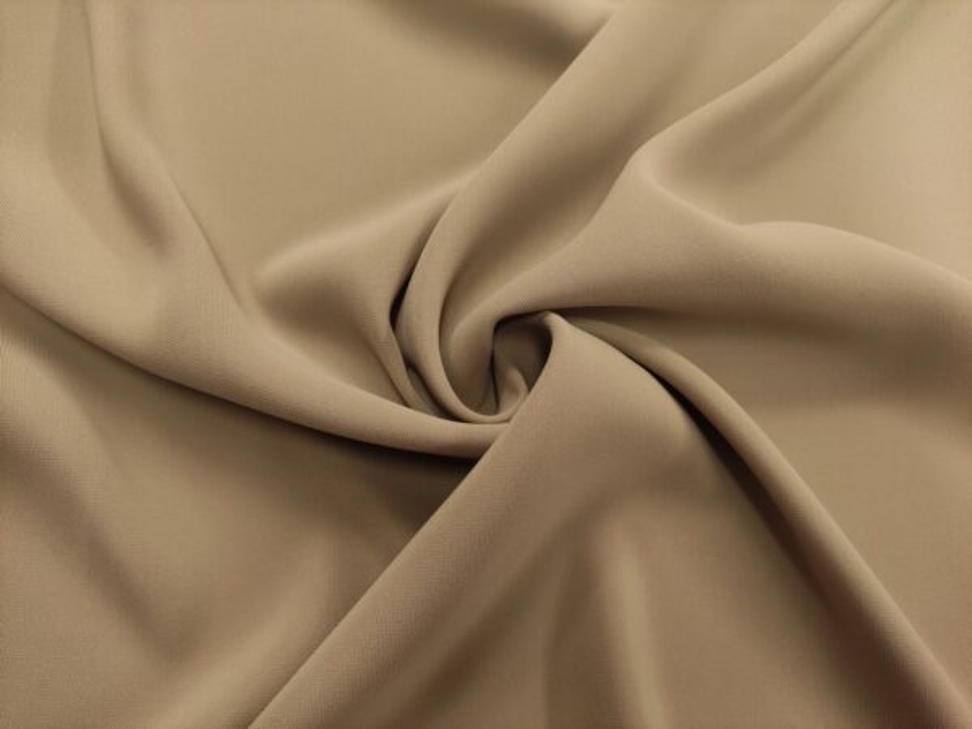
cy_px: 364
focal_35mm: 25
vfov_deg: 54.9
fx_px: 702
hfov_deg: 69.4
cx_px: 486
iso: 320
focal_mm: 5.43
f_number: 1.89
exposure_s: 1/80
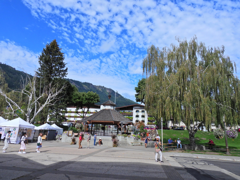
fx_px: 166
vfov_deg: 56.8
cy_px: 90
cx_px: 120
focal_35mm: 24
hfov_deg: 71.6
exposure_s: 1/1600
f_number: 3.5
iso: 100
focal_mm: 4.3
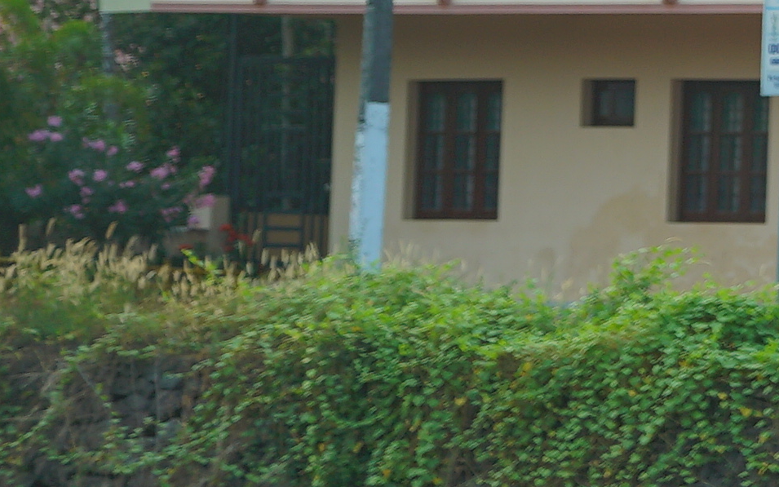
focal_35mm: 634
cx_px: 1622
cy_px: -502
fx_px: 13461
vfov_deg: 2.1
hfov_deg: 3.3
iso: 100
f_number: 2.8
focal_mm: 140
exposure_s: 1/640
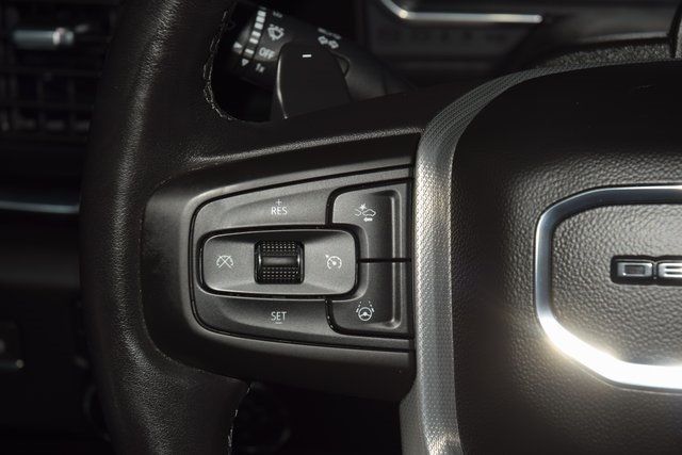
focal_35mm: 105
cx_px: 341
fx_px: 1989
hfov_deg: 19.5
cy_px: 228
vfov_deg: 13.0
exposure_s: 1/125
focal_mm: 70
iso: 100
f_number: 8
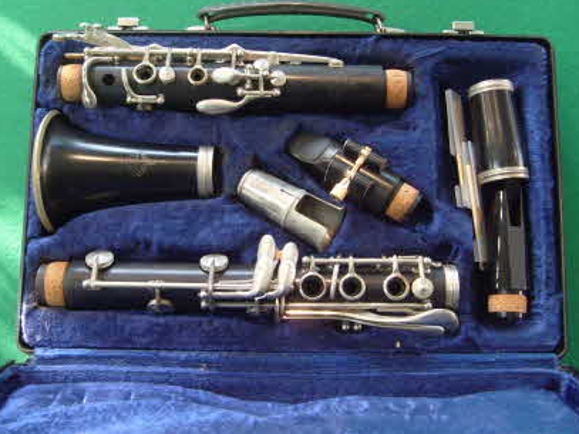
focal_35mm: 43
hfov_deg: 43.8
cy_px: 193
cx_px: 304
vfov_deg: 33.5
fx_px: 719
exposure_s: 1/30
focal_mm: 5.8
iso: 200
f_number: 2.8
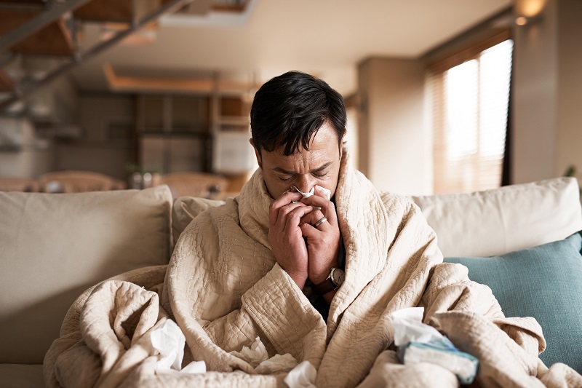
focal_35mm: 50
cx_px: 291
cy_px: 194
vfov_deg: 27.0
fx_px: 808
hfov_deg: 39.6
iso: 320
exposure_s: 1/250
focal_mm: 50
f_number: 2.2
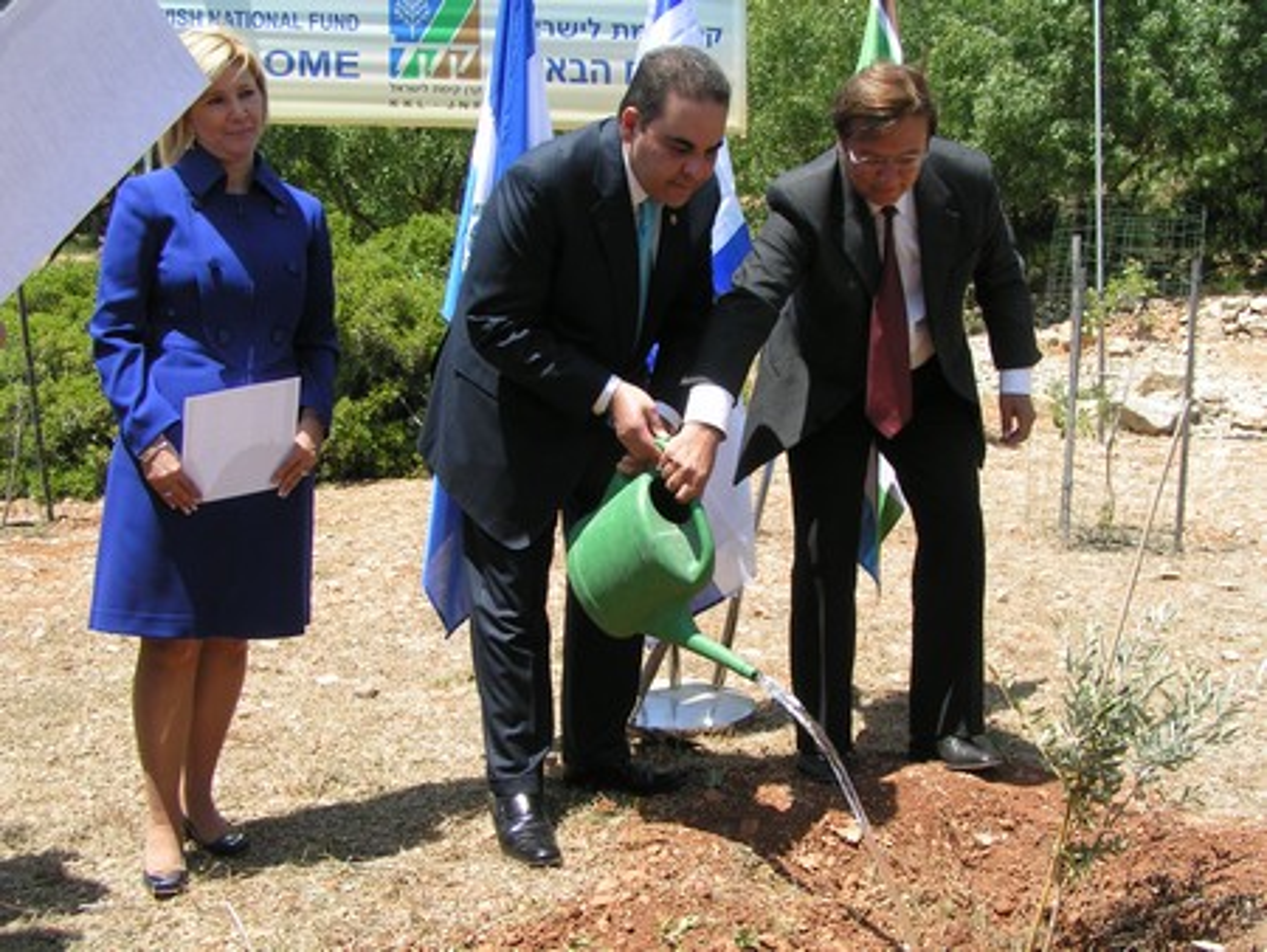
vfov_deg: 37.8
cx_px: 634
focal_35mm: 38
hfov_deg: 49.0
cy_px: 476
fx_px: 1392
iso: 50
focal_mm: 5.8
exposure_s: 1/250
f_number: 5.6
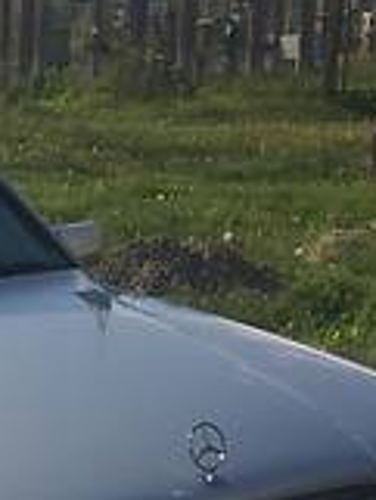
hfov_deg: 12.9
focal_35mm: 108
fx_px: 1562
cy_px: 696
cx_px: -202
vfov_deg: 16.9
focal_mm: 4.2
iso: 32
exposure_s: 1/2933
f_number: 2.2
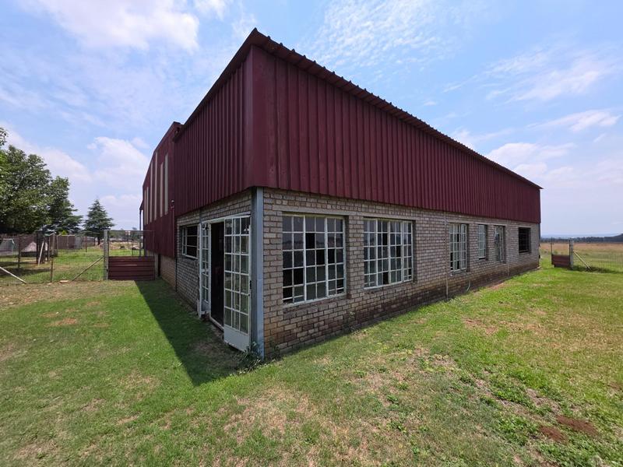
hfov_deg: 106.2
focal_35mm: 13
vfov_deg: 89.9
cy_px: 234
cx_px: 312
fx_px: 234
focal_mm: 2.2
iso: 20
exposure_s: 1/968
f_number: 1.9
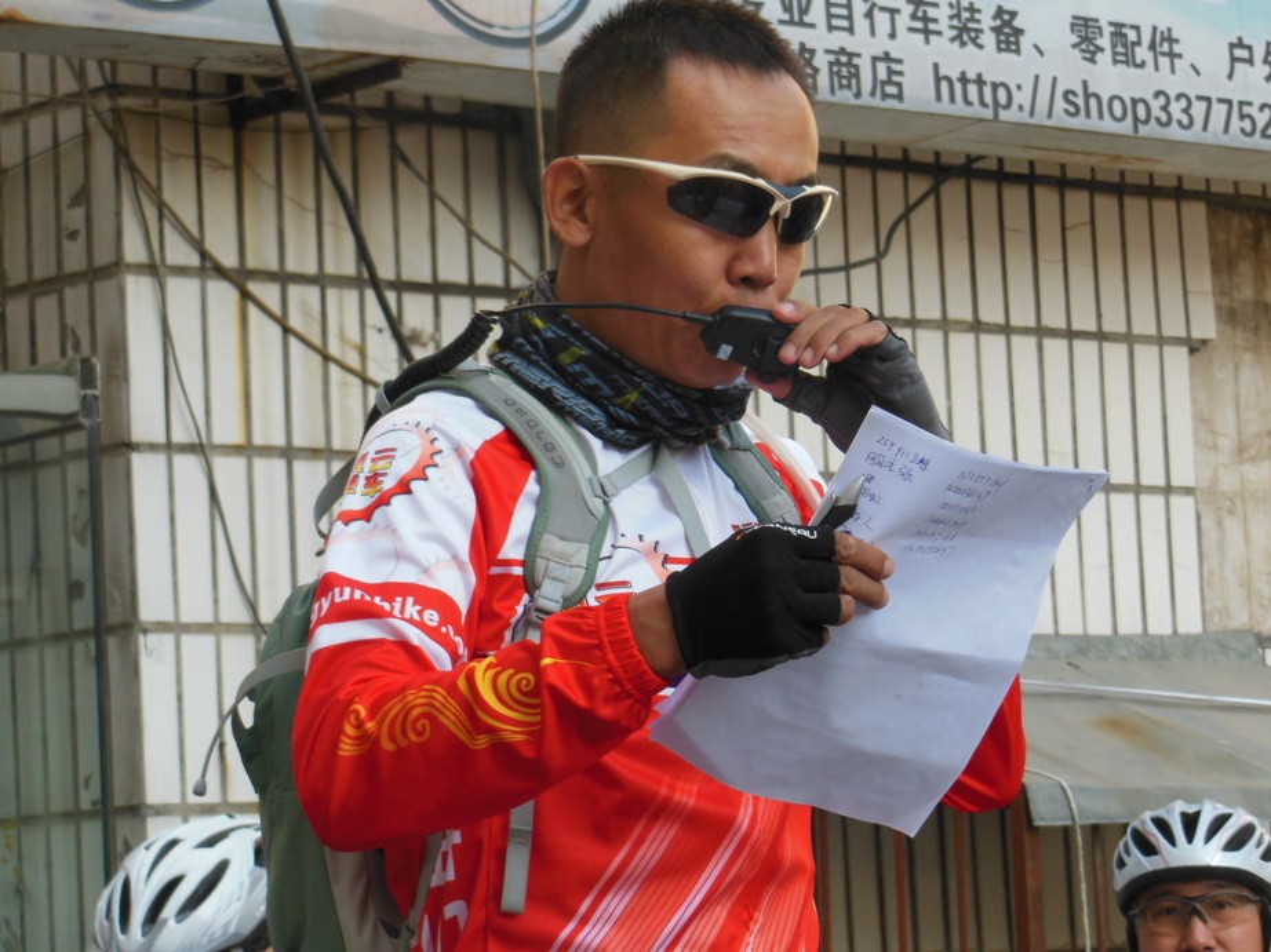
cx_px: 636
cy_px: 476
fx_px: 5249
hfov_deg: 13.8
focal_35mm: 143
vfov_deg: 10.4
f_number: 5.8
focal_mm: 25.5
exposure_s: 1/250
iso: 320
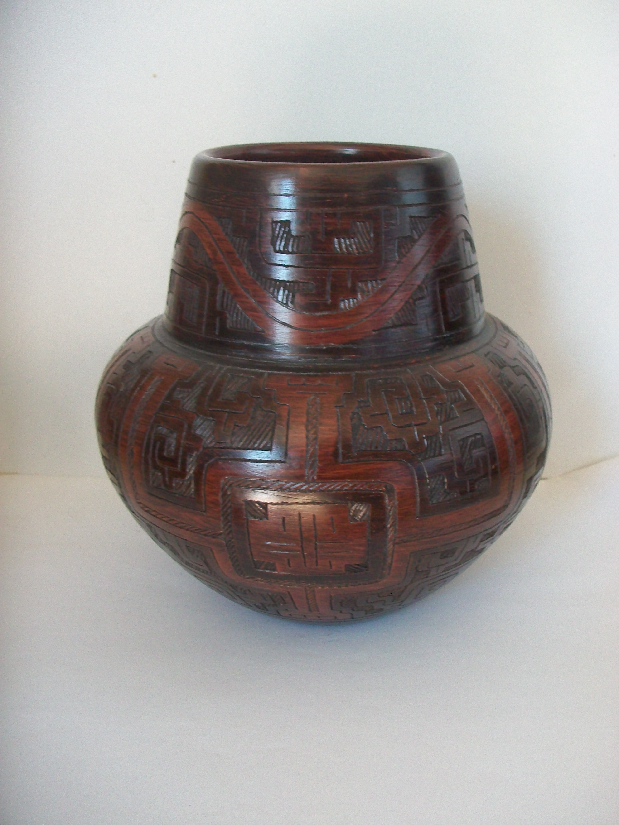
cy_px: 412
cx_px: 310
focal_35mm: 34
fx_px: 811
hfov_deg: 41.8
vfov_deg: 54.0
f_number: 2.8
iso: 160
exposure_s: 1/25
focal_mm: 5.7
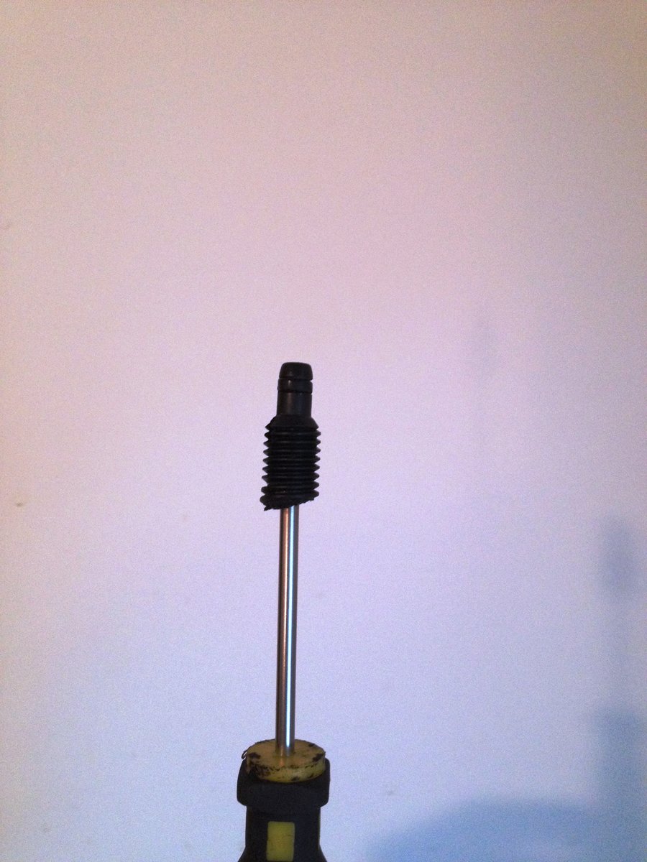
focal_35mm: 35
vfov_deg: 52.6
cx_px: 324
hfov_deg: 40.7
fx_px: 872
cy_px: 431
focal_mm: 4.28
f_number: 2.4
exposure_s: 1/20
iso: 250
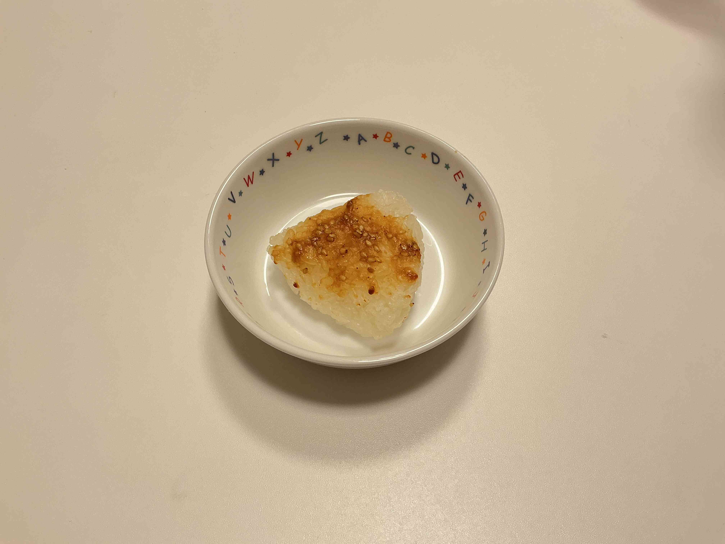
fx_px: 607
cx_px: 362
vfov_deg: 48.2
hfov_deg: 61.7
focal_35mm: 29
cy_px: 272
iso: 50
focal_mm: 3
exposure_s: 1/120
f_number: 1.8
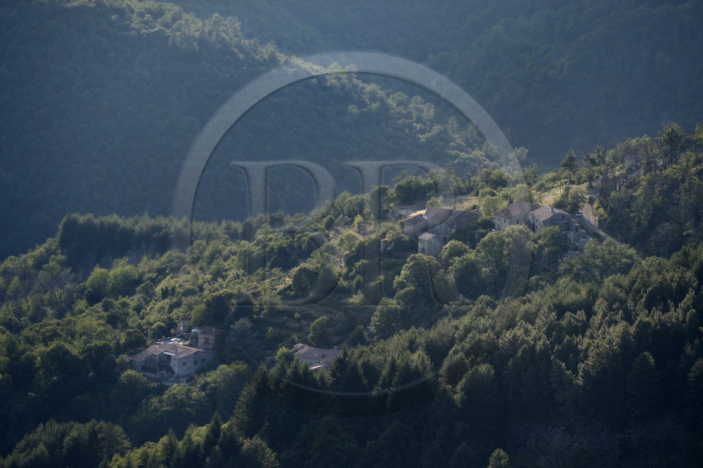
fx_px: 3902
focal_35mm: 200
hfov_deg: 10.3
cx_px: 352
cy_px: 234
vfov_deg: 6.9
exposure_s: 1/320
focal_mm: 200
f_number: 6.3
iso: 200
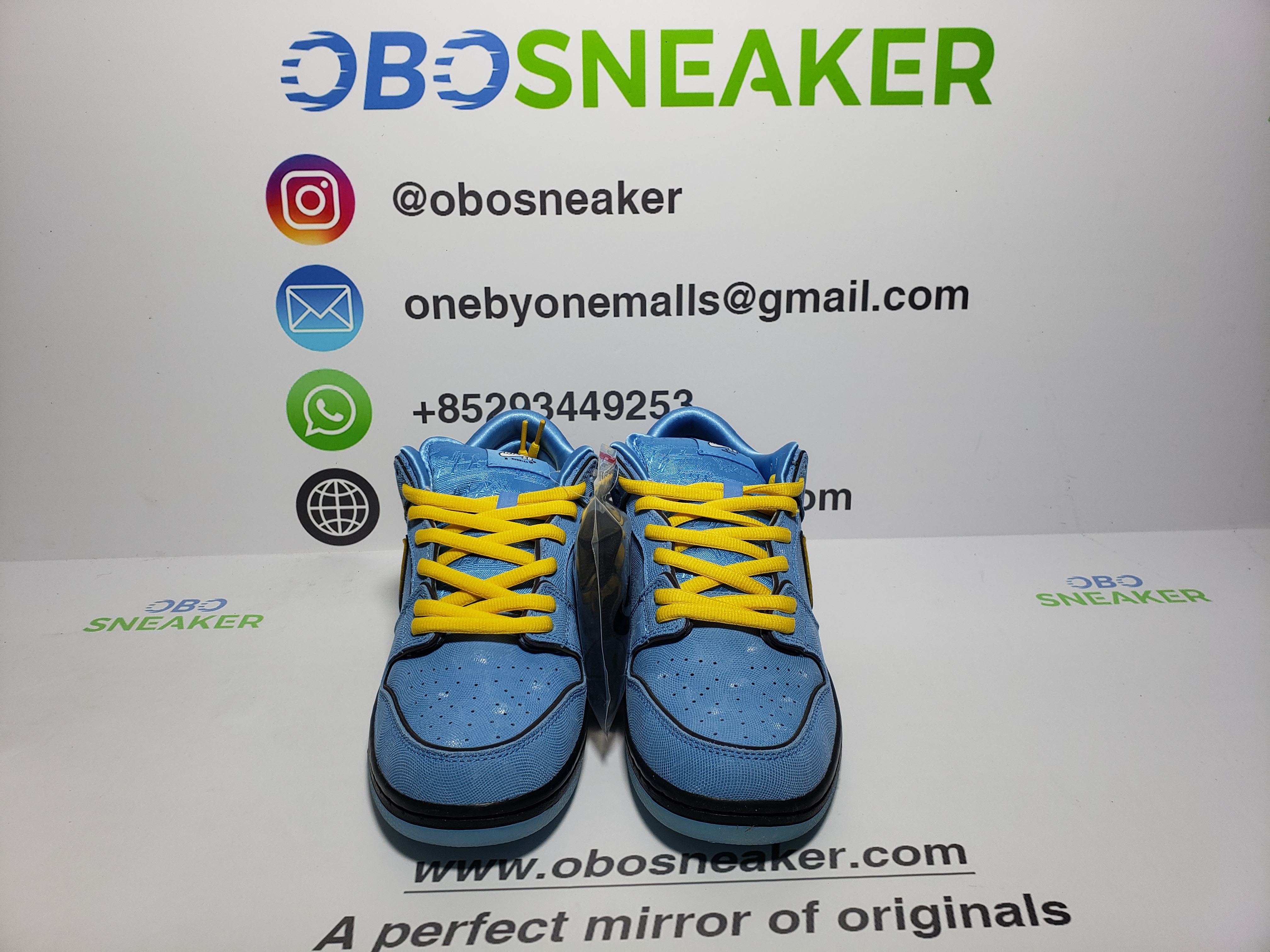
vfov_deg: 53.1
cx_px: 635
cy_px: 476
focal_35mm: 26
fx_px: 954
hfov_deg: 67.3
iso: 50
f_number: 2.4
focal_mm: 4.3
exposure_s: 1/276
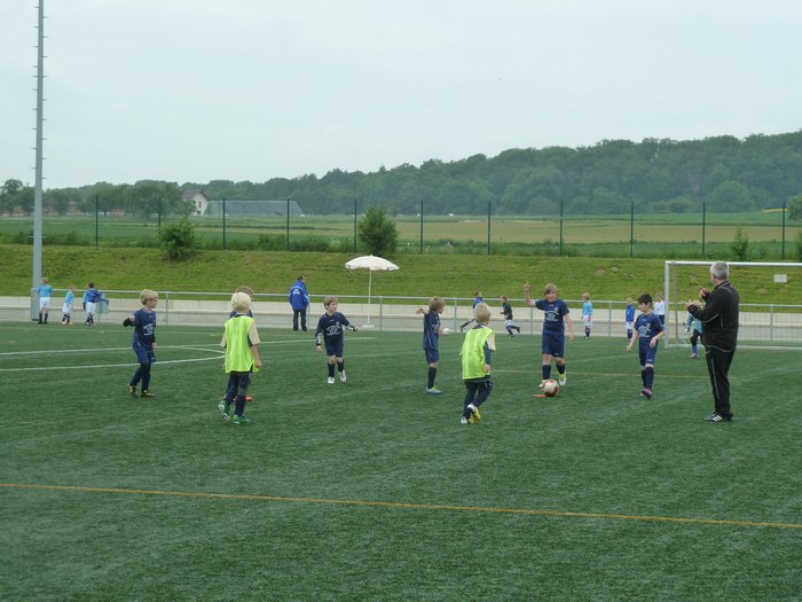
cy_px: 301
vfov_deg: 16.4
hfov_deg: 21.8
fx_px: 2085
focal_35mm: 90
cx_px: 401
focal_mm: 14.7
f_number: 4.3
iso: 125
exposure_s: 1/200
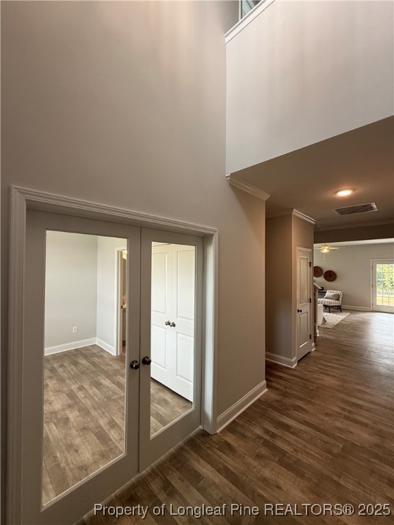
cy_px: 262
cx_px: 197
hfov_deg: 85.7
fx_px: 212
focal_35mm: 14
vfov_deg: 102.1
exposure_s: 1/120
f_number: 2.2
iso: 160
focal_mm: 2.22
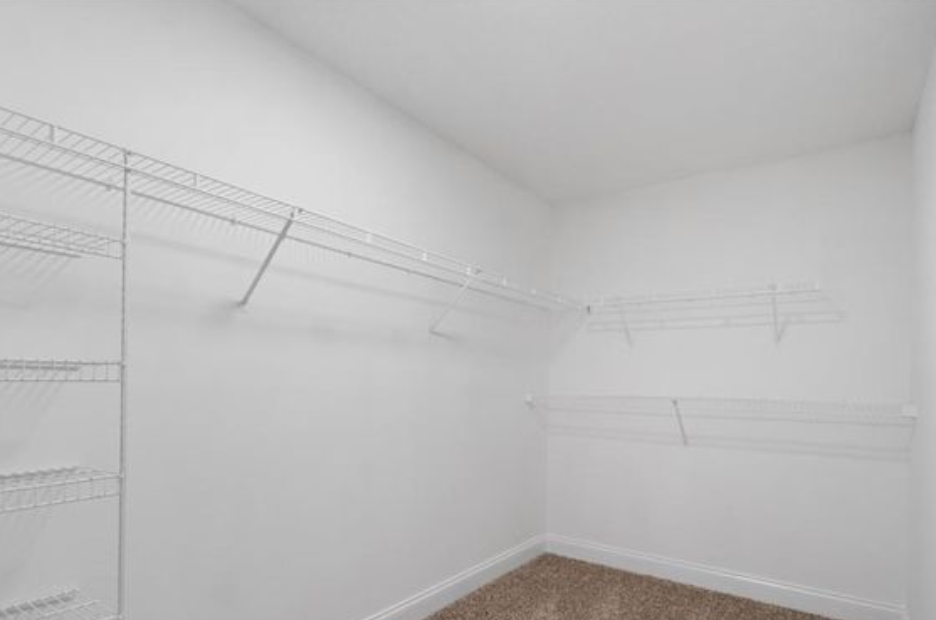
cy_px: 386
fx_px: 493
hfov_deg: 87.0
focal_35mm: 19
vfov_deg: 63.4
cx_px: 456
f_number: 8
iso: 100
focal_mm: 10
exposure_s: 1/1.67
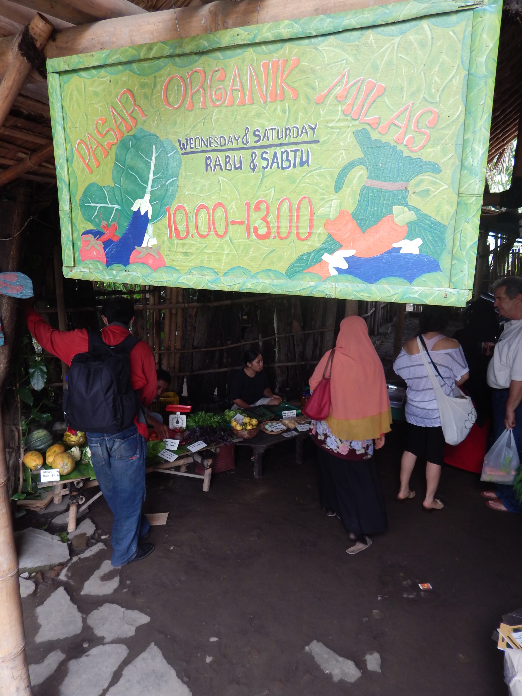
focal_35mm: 23
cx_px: 261
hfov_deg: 58.9
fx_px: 462
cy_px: 348
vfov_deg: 73.9
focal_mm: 4
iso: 125
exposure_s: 1/50
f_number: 3
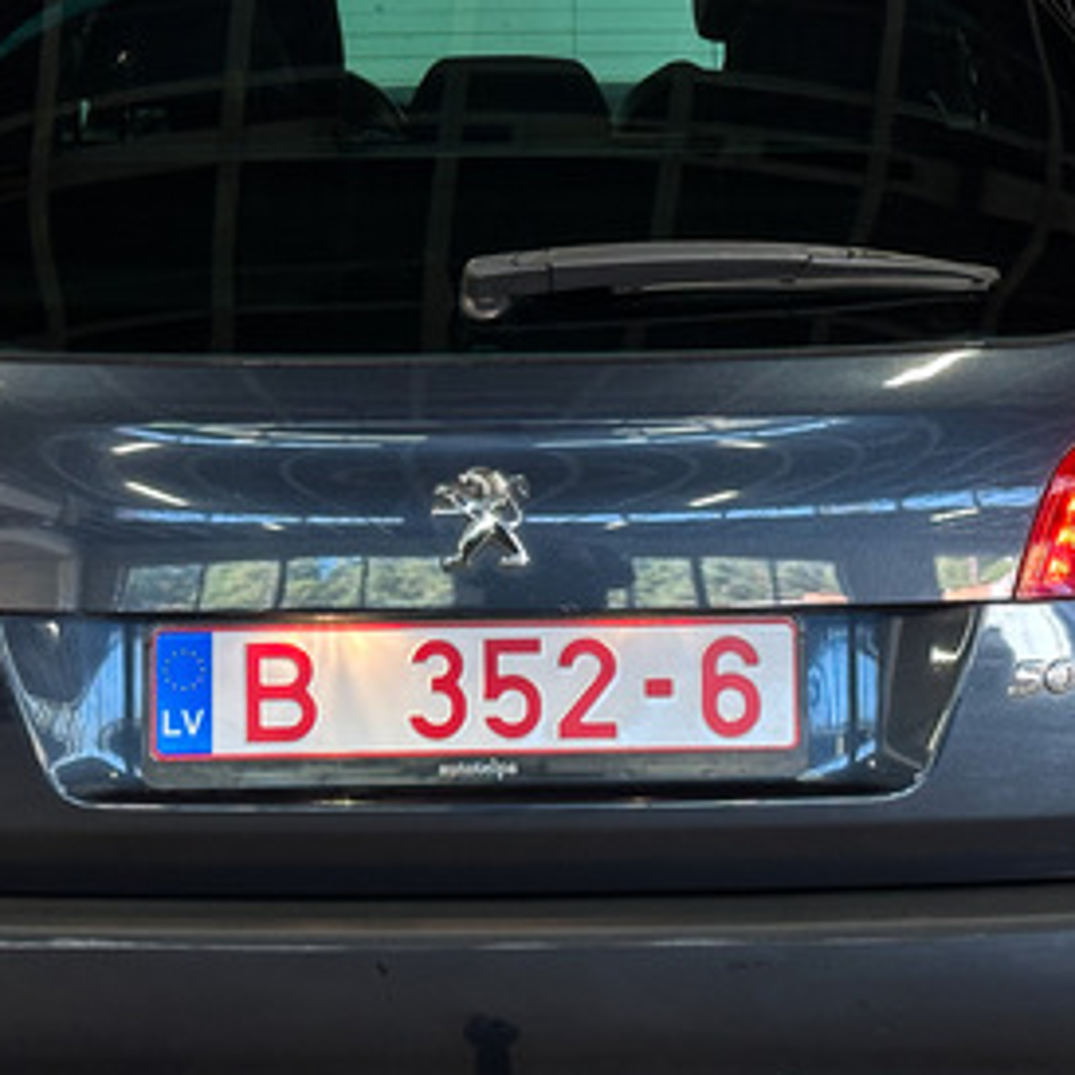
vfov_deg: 18.7
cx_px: 510
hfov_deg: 18.7
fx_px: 3268
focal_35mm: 93
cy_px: 471
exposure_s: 1/60
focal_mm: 6.86
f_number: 1.8
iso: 125
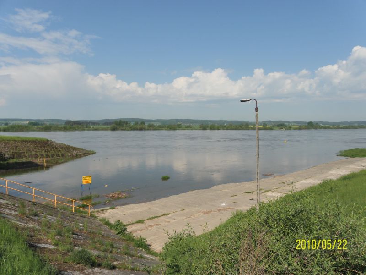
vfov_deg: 53.1
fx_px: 275
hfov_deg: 67.3
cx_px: 183
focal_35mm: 26
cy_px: 138
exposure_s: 1/500
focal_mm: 4.6
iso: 64
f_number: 6.3
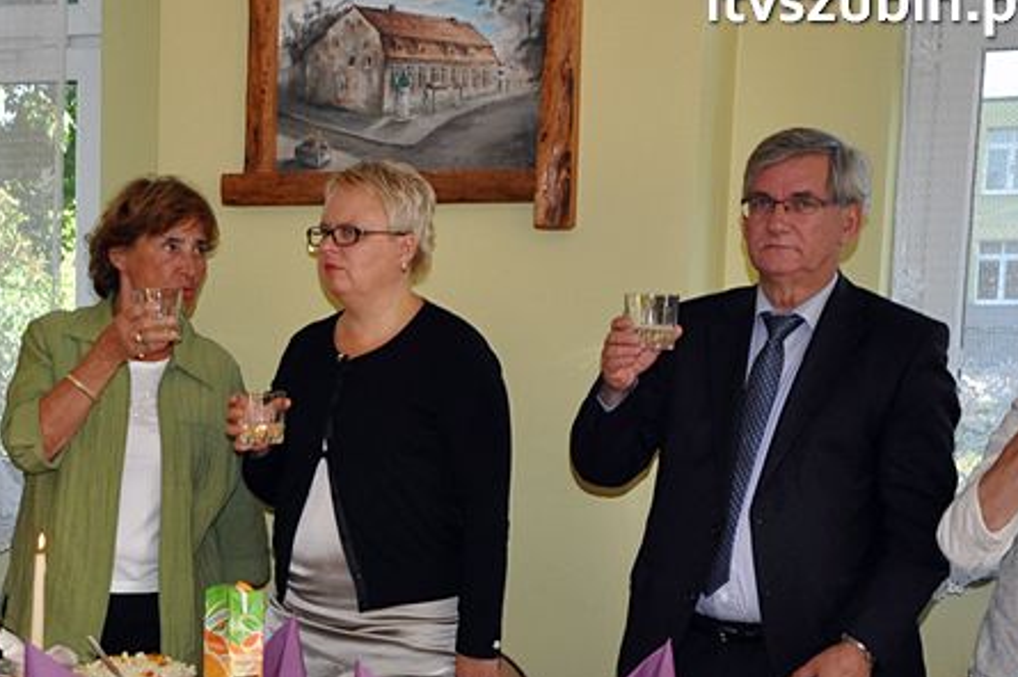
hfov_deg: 23.1
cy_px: 568
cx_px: 110
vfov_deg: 15.7
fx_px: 2430
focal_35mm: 86
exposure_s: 1/160
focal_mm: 30
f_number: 6.3
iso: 800
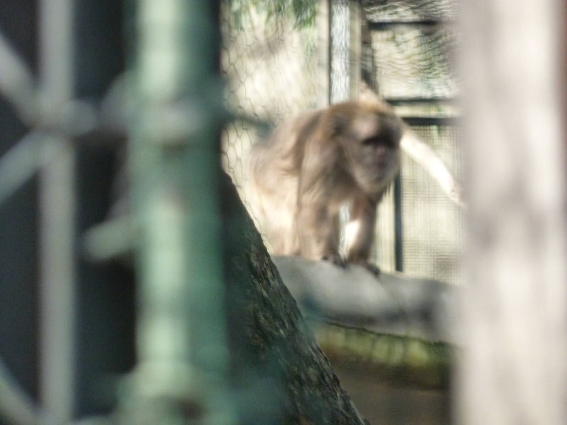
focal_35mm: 300
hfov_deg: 6.6
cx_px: 284
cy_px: 212
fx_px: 4914
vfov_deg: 5.0
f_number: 4.9
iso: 640
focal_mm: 49.2
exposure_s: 1/250
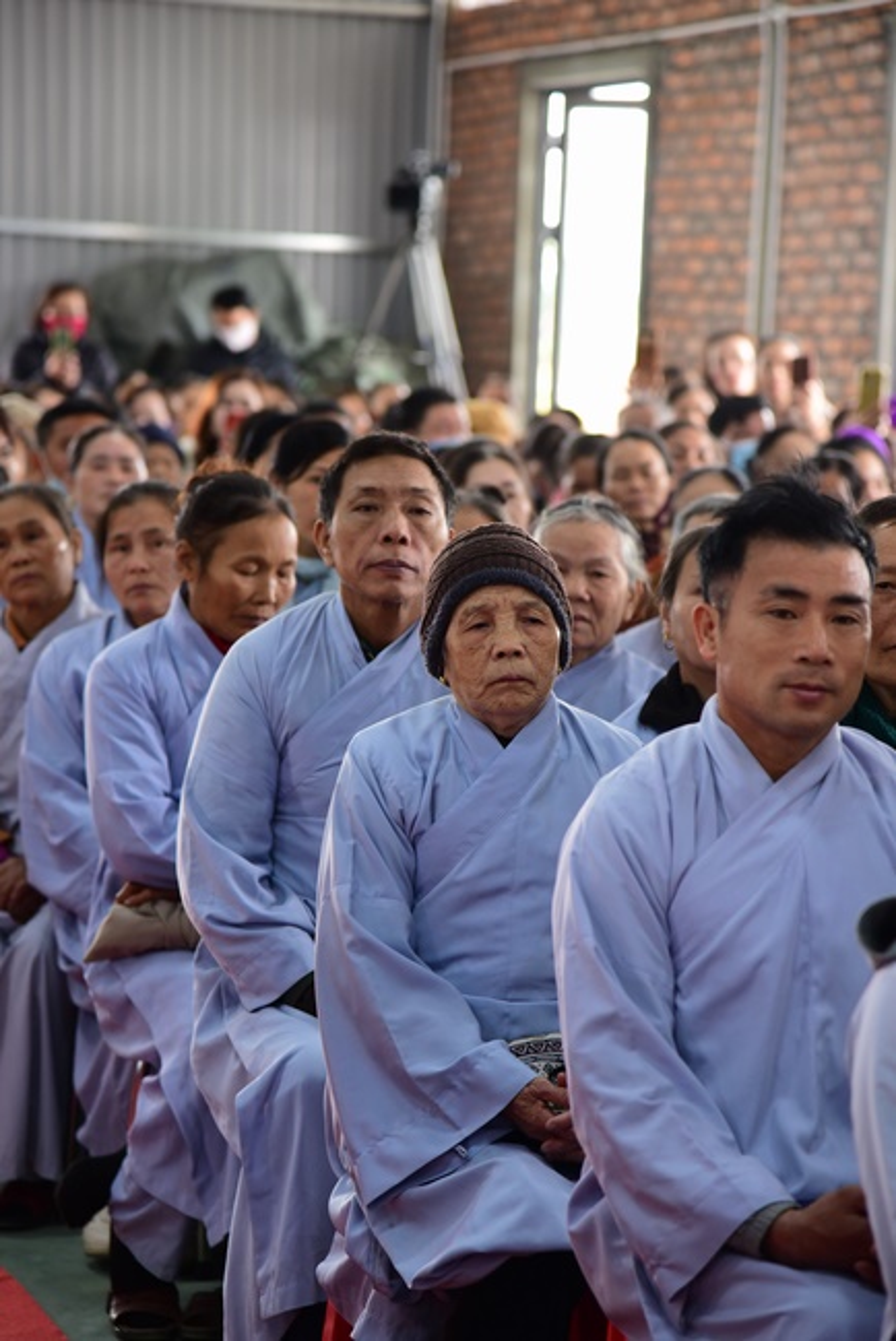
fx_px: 4475
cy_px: 670
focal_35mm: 120
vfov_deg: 17.1
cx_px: 448
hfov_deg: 11.4
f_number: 4.5
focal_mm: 120
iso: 1250
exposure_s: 1/80
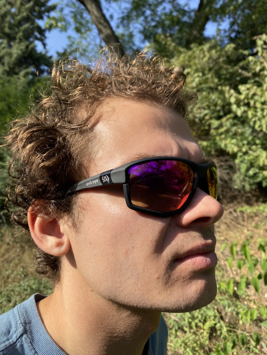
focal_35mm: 26
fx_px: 267
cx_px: 134
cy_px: 178
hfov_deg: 53.1
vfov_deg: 67.3
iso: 32
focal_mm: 4.25
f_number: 1.8
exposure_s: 1/1585
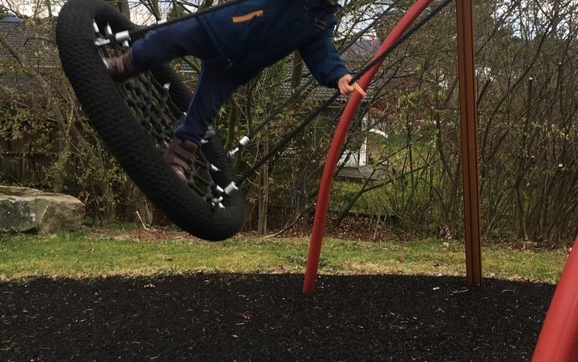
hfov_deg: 45.1
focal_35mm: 44
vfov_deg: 28.8
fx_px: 693
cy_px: 96
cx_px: 338
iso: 25
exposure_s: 1/110
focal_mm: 4.15
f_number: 2.2
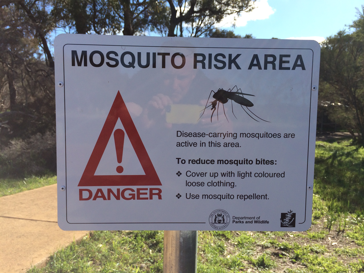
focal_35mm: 29
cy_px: 136
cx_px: 182
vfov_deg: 48.2
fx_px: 305
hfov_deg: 61.7
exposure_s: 1/1580
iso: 32
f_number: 2.2
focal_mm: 4.15
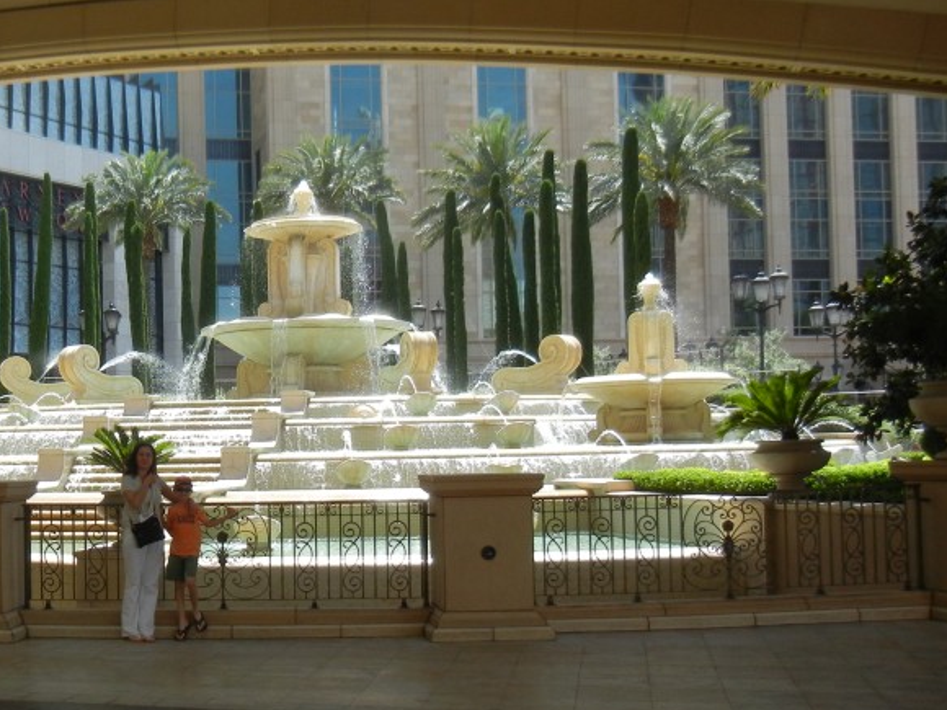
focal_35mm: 53
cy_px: 416
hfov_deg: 35.1
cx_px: 194
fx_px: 1450
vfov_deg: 27.5
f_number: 3.5
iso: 160
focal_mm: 5.4
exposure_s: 1/598
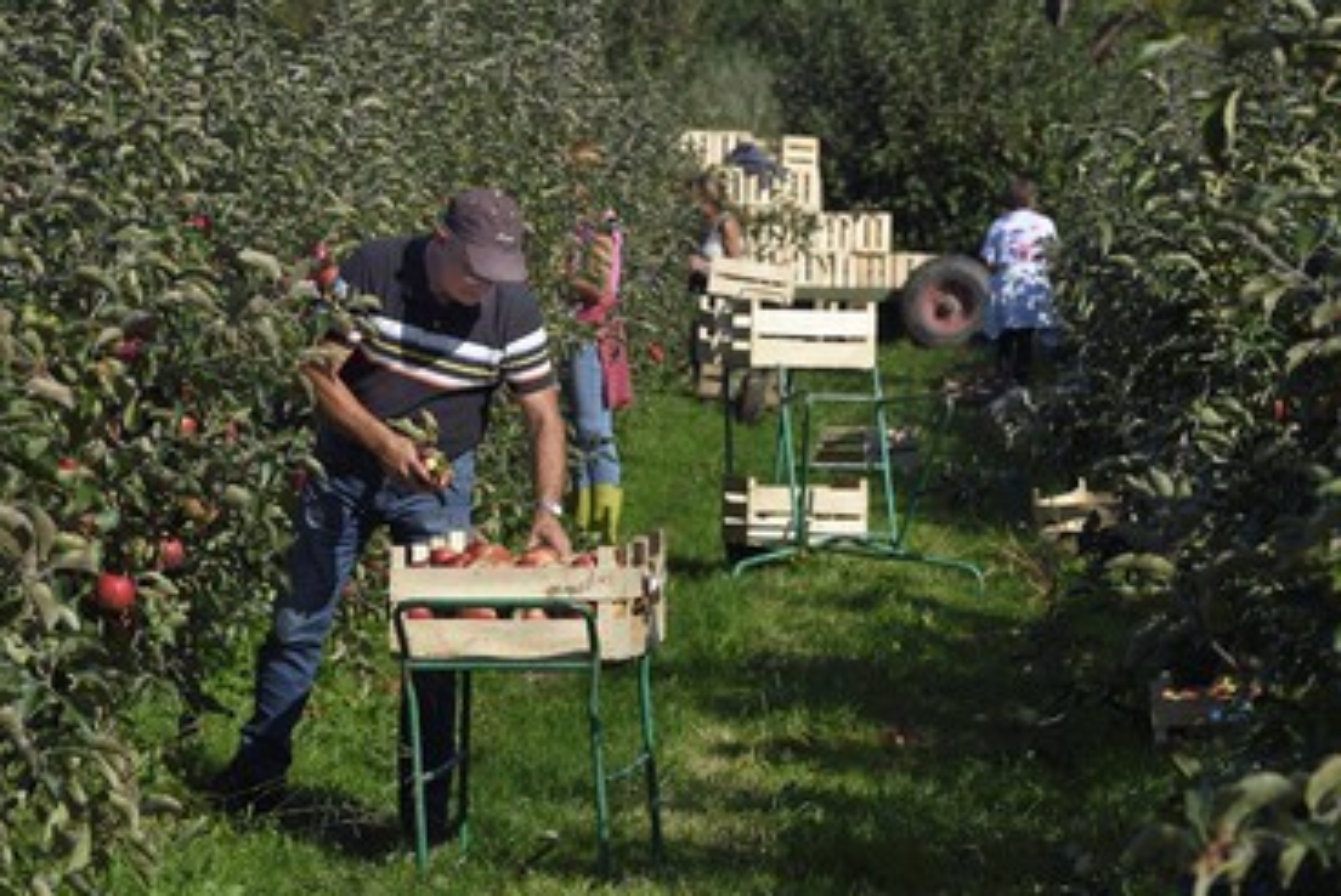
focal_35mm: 228
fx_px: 8499
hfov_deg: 9.0
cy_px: 473
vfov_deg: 6.0
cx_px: 583
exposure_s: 1/250
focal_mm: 200
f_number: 13
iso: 200
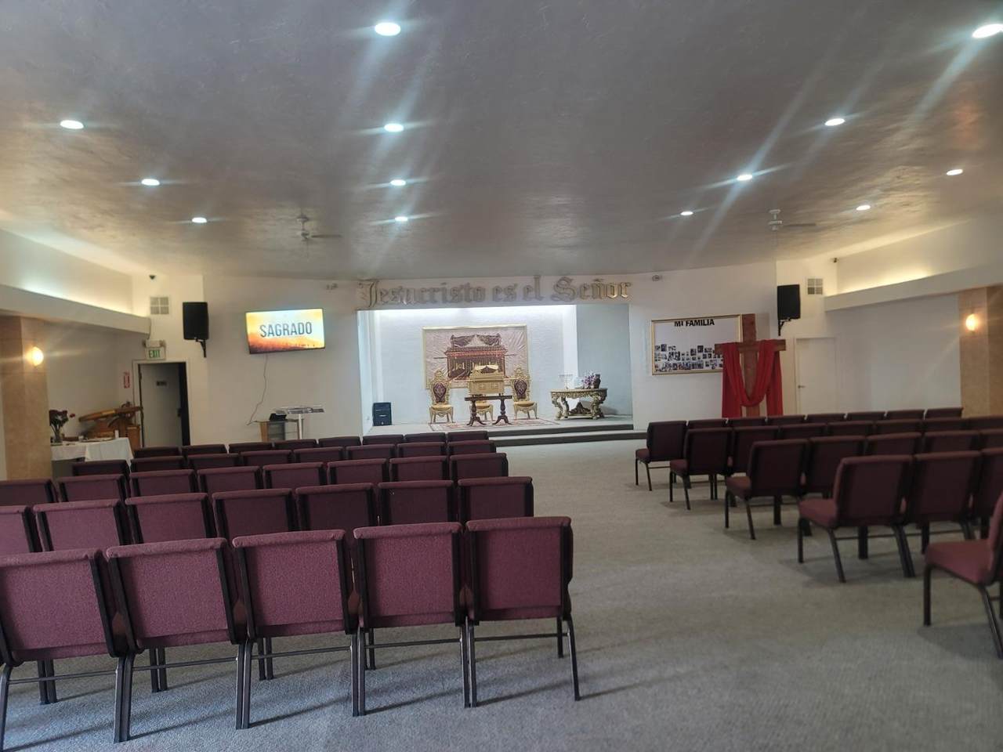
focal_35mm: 25
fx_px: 724
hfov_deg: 69.4
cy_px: 376
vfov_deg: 54.9
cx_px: 502
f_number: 1.8
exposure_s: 1/40
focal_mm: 7
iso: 200
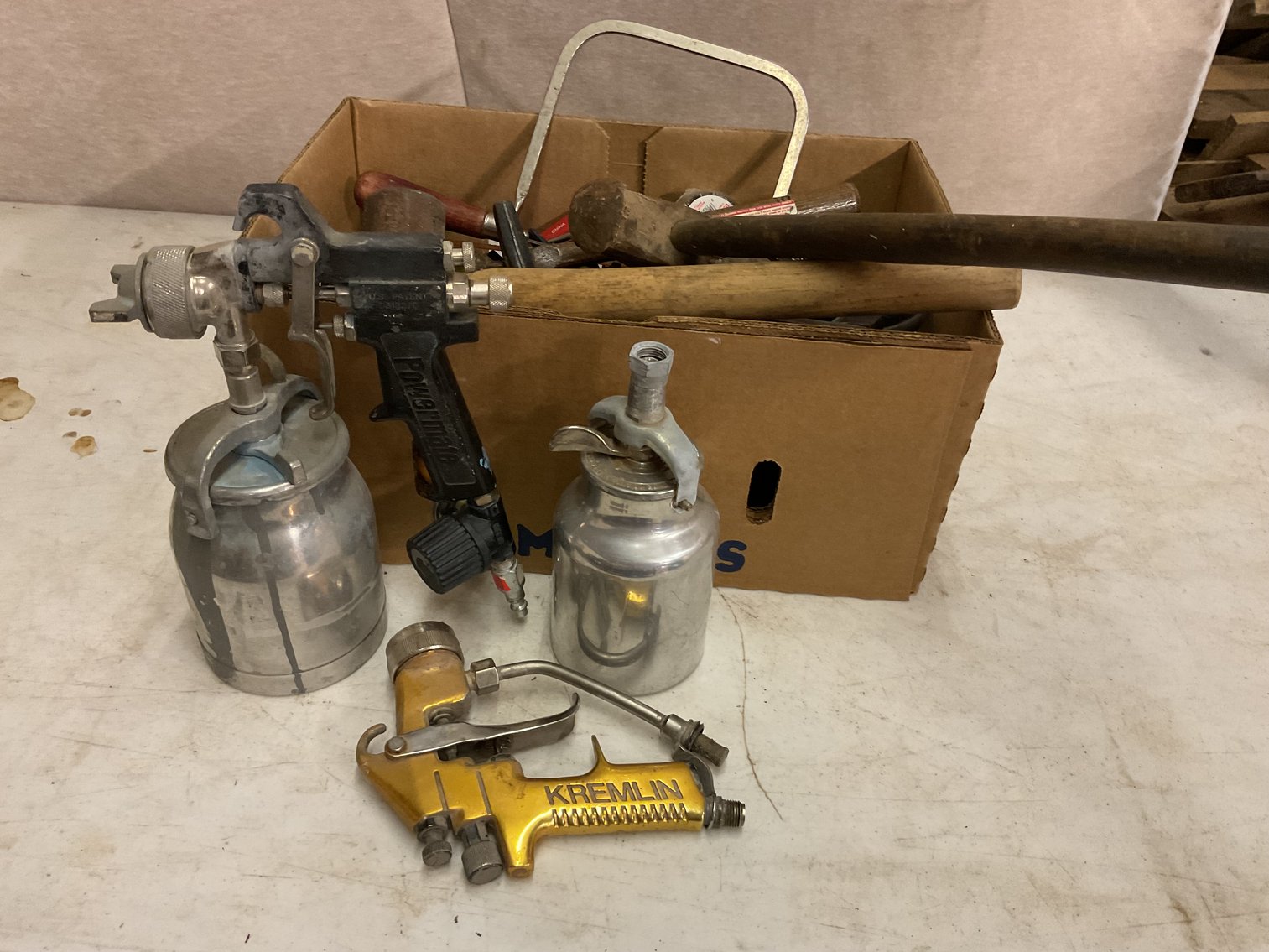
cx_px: 634
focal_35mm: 29
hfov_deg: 61.7
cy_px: 476
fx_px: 1063
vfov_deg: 48.2
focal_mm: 3
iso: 250
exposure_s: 1/40
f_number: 1.8
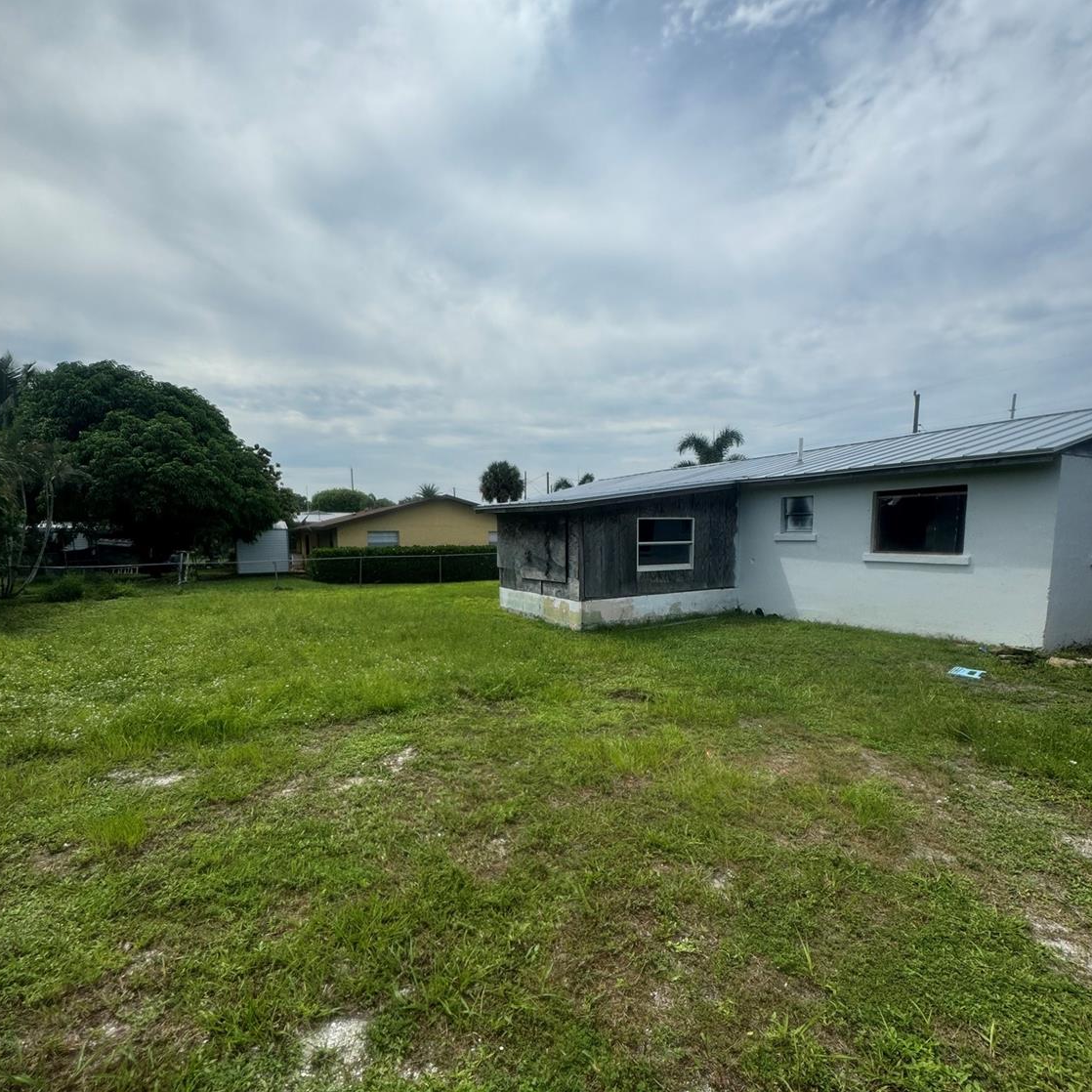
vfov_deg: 83.6
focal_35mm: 17
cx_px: 538
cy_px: 609
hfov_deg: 84.0
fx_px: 607
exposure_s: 1/2674
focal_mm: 2.22
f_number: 2.2
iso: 50
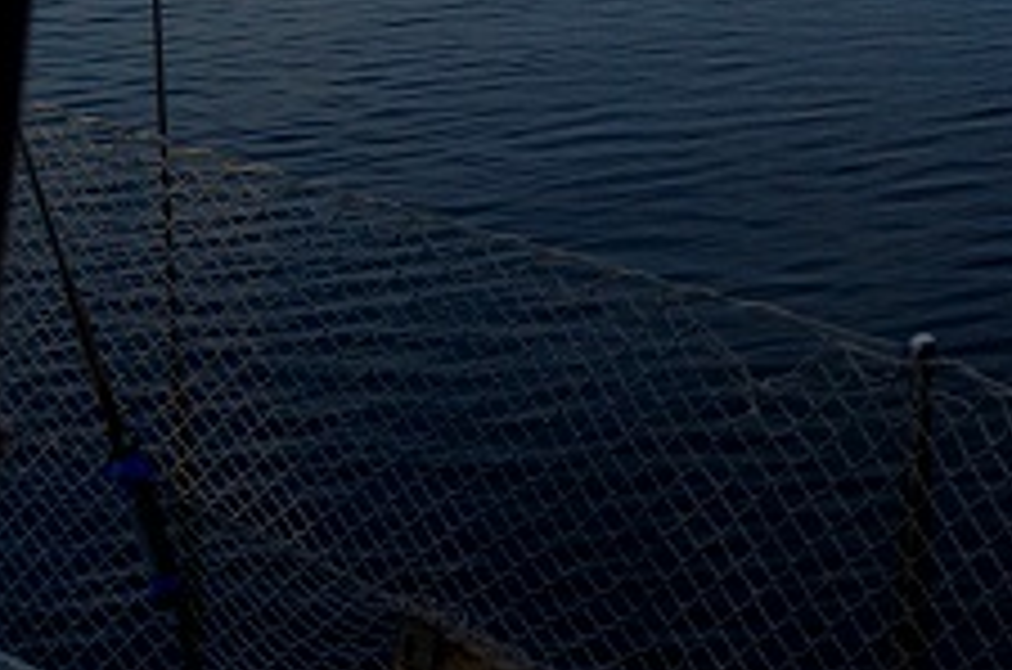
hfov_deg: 20.1
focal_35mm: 80
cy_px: -623
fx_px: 2244
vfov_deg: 14.4
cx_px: 1702
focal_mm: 12
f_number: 5.6
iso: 400
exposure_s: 1/2000
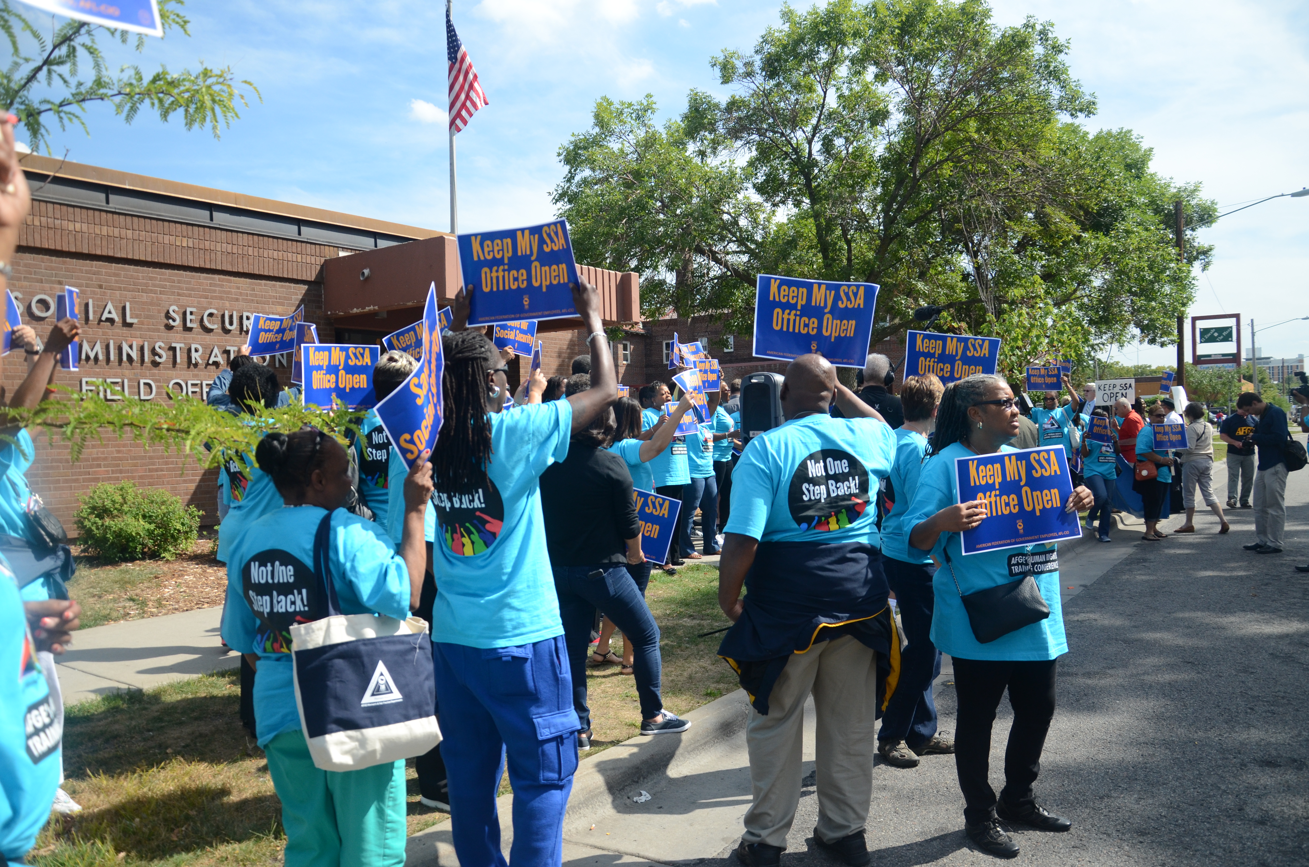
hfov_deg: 67.5
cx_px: 654
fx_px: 980
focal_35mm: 27
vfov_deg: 47.7
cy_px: 434
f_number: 3.5
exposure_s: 1/2500
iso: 400
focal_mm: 18
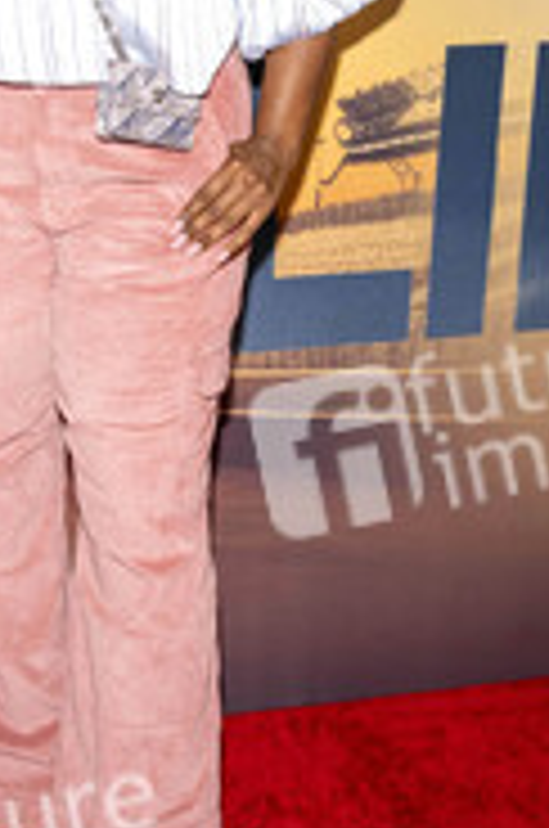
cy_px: 207
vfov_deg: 26.4
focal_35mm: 76
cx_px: 72
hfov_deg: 17.7
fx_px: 1745
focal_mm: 35
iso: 800
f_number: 4.5
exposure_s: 1/200
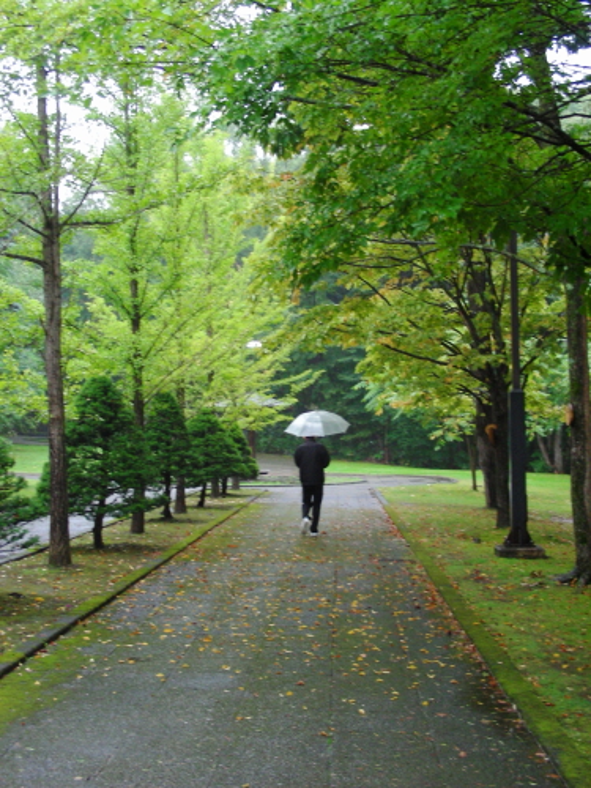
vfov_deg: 36.2
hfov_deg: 27.5
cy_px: 394
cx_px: 296
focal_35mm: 53
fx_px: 1206
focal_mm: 8.8
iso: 200
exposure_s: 1/24
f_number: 3.5
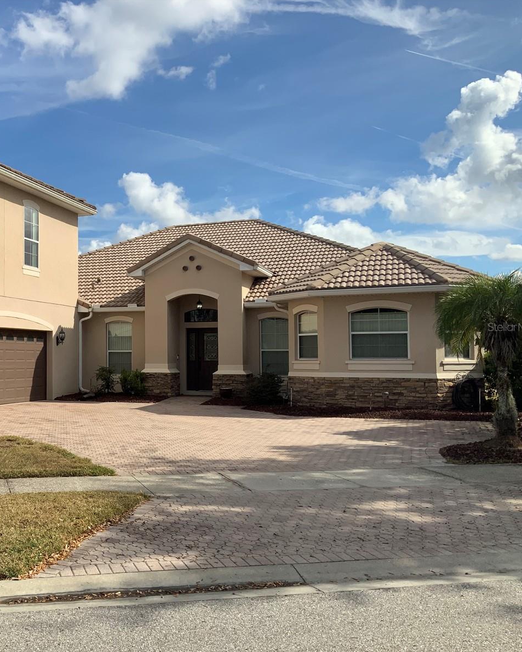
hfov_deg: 37.7
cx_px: 101
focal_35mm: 38
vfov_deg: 47.9
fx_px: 734
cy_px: 327
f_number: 1.8
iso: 16
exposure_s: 1/2427
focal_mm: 3
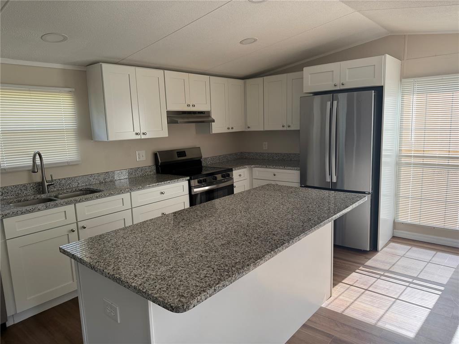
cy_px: 172
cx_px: 230
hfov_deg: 71.6
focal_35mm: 24
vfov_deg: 56.8
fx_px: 318
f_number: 1.78
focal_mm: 6.76
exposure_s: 1/241
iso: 125
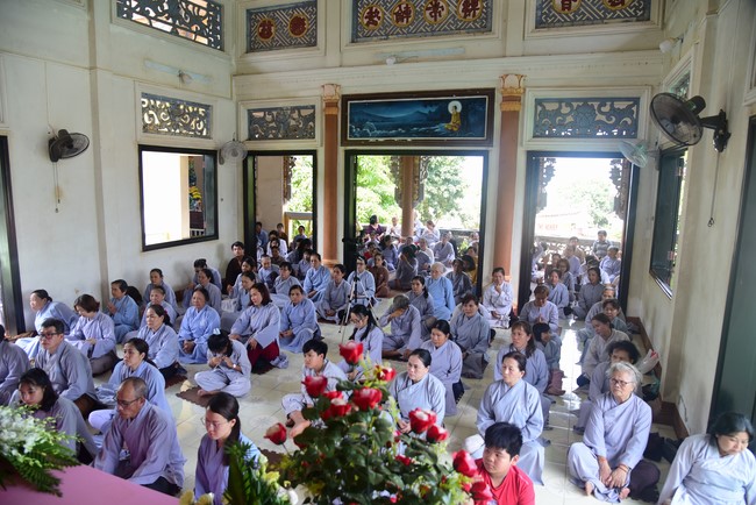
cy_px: 252
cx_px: 378
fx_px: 504
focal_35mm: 24
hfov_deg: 73.7
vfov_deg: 53.2
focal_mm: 24
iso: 250
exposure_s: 1/60
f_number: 5
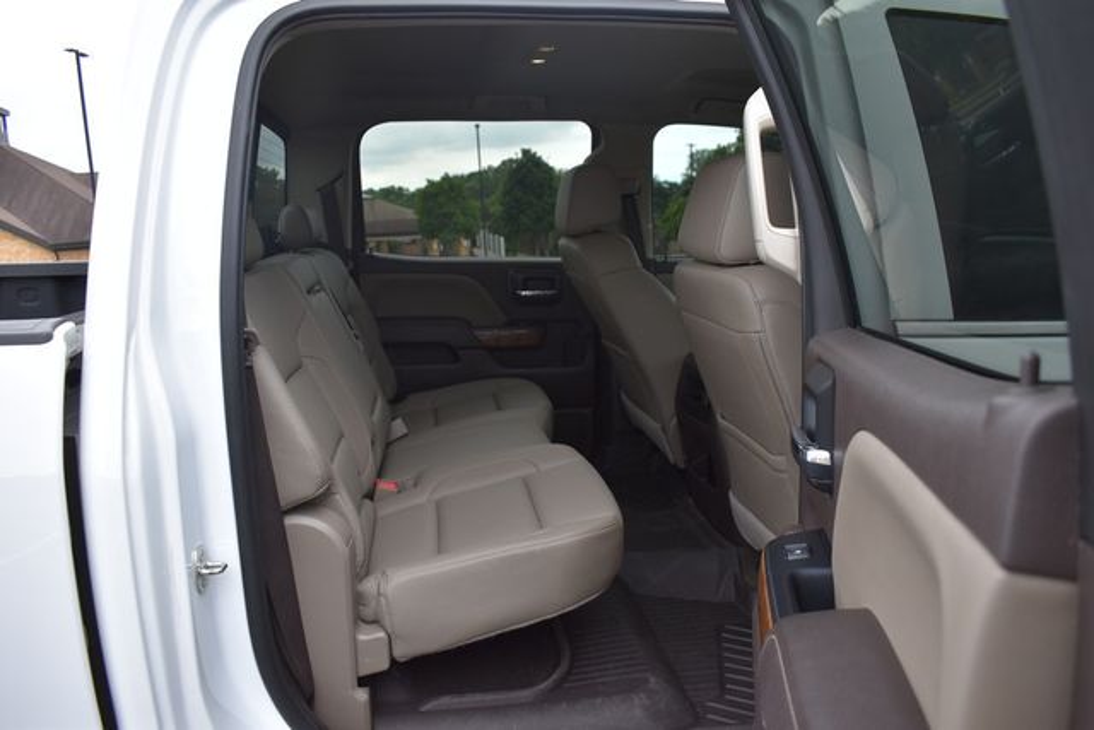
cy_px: 365
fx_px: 821
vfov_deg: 48.0
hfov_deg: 67.4
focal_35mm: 27
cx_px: 547
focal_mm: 18
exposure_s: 1/250
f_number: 4.5
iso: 400
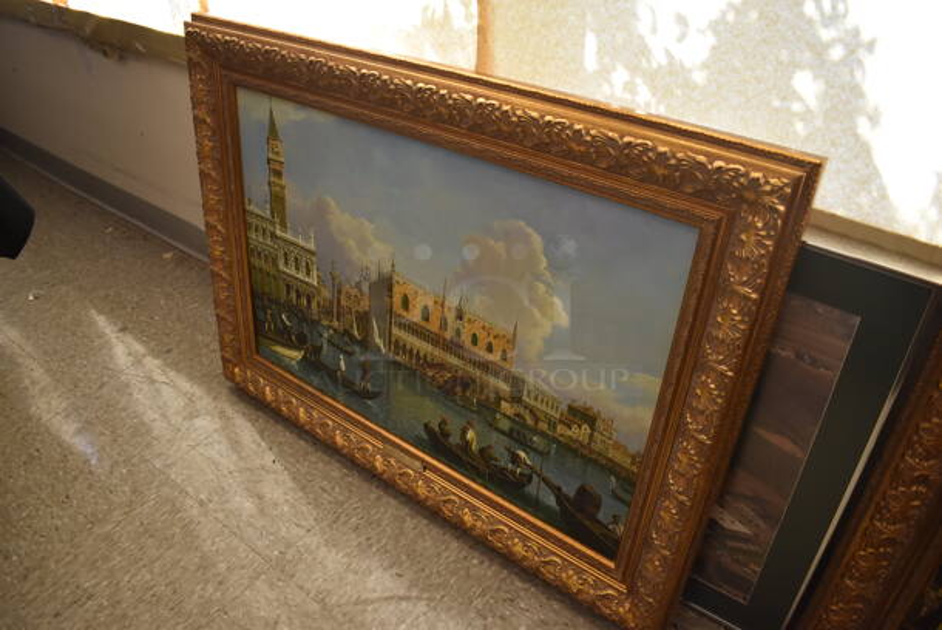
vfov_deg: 48.0
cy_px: 315
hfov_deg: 67.3
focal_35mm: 27
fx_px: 707
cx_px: 471
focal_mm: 18
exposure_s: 1/250
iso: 800
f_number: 3.5
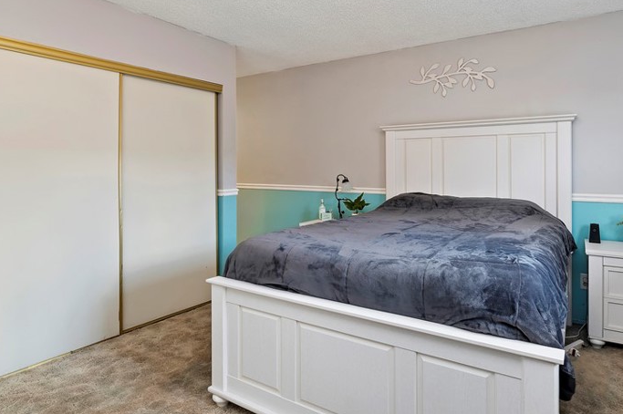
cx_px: 353
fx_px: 363
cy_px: 171
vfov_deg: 59.0
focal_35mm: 21
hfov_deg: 80.8
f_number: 10
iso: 500
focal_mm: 14
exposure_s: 1/2
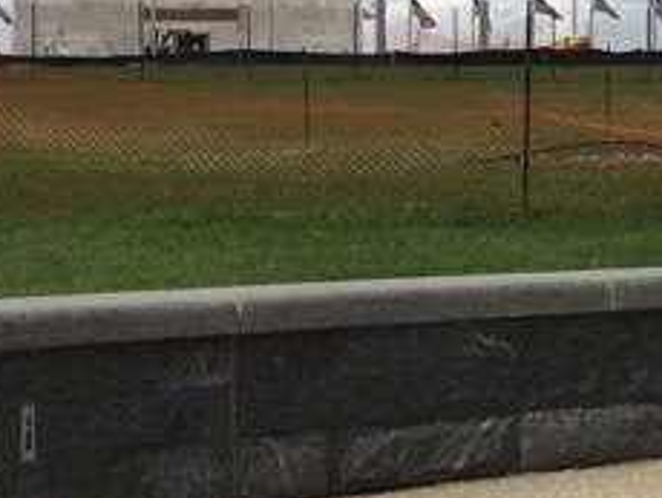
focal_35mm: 136
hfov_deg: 13.4
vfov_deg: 10.9
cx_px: 1074
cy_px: 141
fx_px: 2604
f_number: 2.2
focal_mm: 4.15
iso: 25
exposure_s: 1/3344
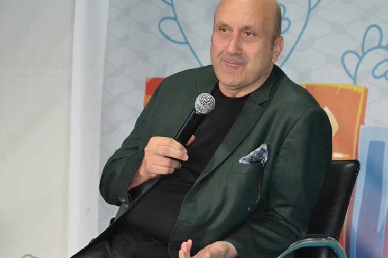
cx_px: 211
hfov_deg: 14.1
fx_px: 1569
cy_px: 132
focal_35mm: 146
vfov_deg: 9.4
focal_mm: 75
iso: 3200
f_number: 5.3
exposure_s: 1/60
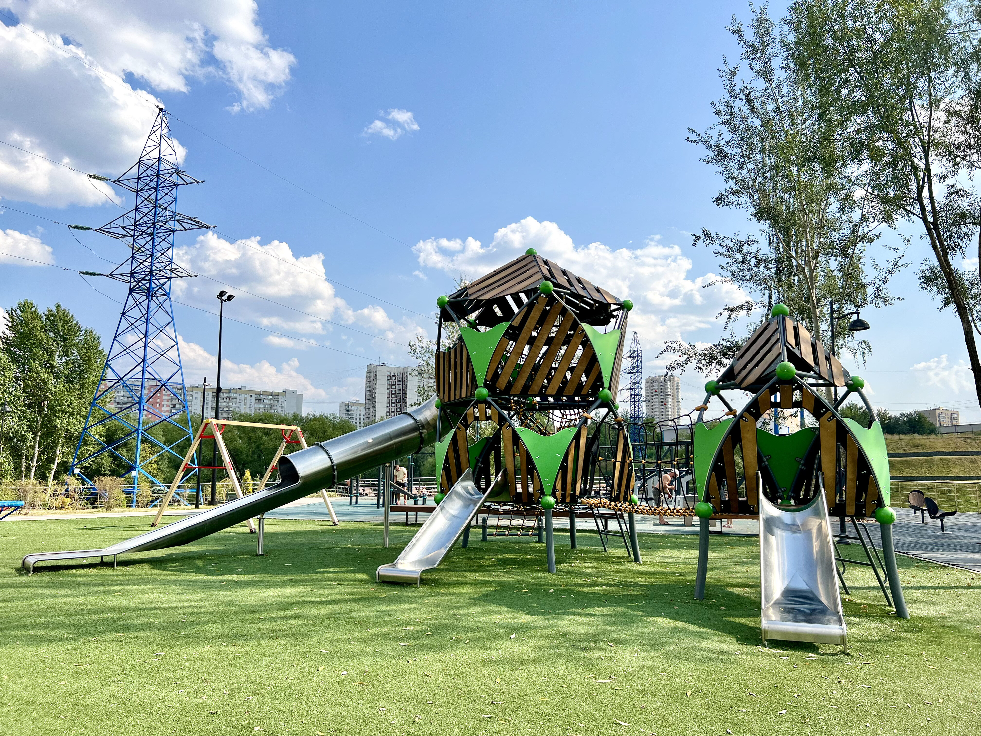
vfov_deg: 53.1
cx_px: 490
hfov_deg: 67.3
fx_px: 737
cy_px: 368
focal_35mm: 26
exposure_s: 1/5587
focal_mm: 5.7
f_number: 1.5
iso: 50
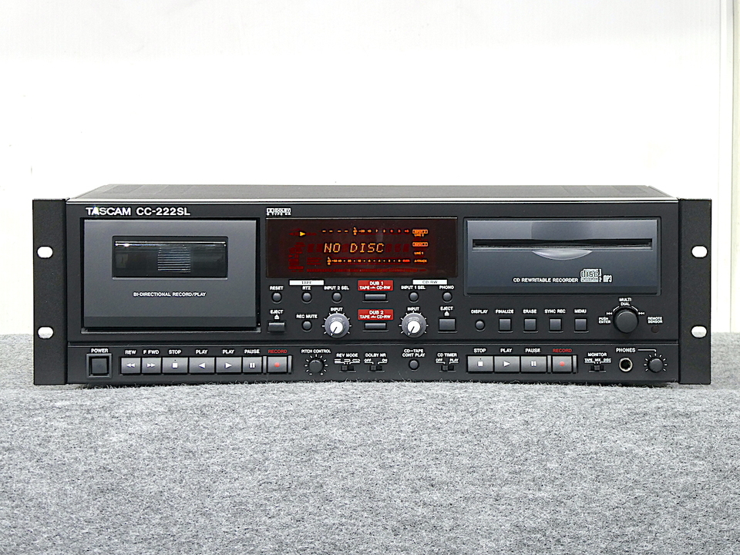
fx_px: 2886
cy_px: 278
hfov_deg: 14.6
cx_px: 370
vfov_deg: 11.0
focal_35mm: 135
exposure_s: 1/6
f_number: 5.3
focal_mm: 24.2
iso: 200
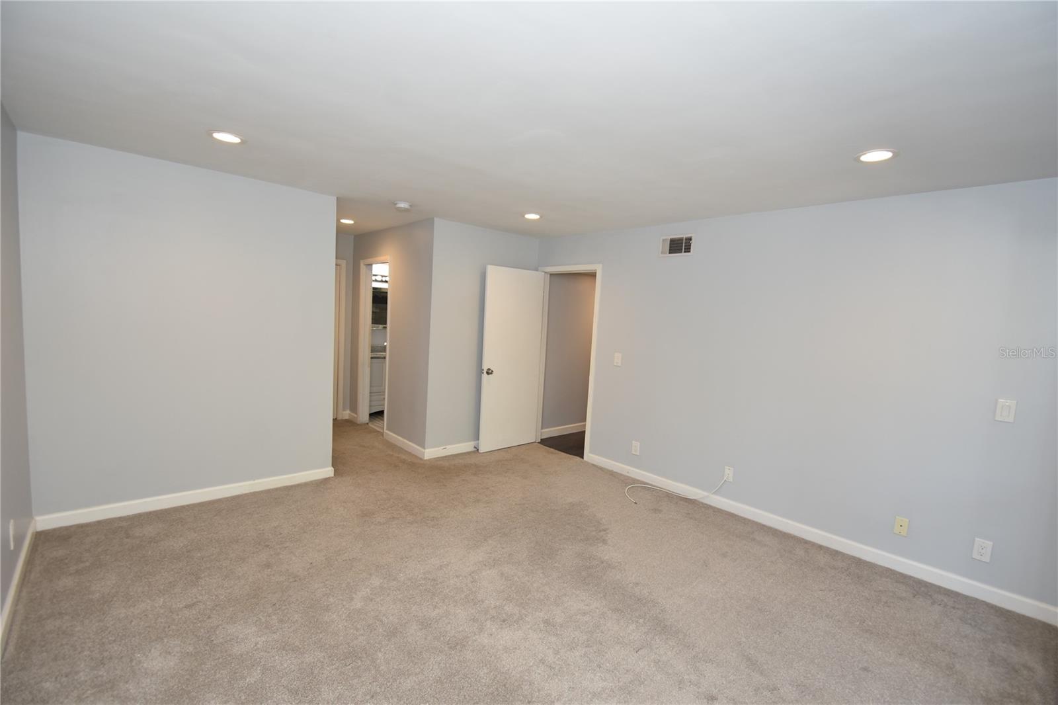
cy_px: 352
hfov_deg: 100.4
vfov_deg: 77.3
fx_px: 441
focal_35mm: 15
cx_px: 529
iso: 250
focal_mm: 10
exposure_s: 1/60
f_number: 4
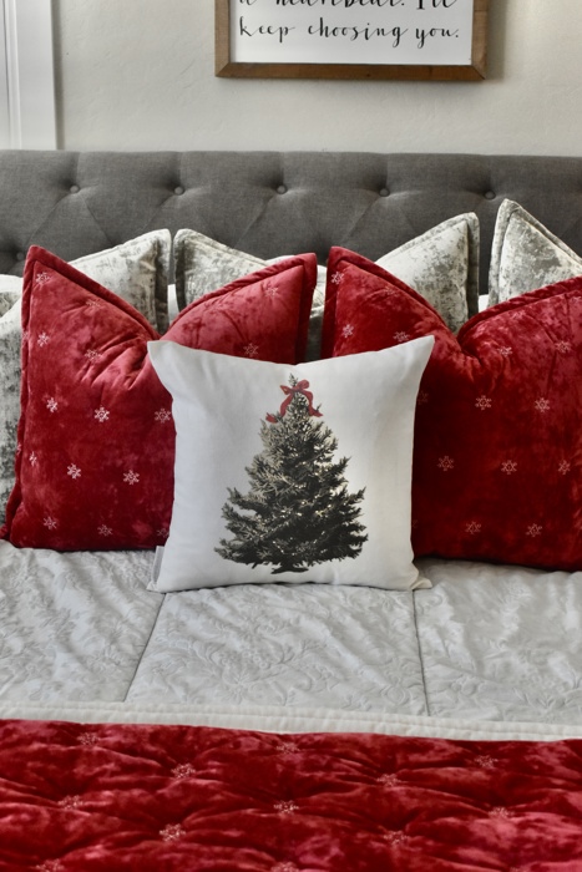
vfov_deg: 41.1
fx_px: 1163
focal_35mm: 48
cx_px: 291
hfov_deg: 28.1
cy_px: 436
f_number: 4.5
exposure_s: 1/60
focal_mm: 32
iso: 2000
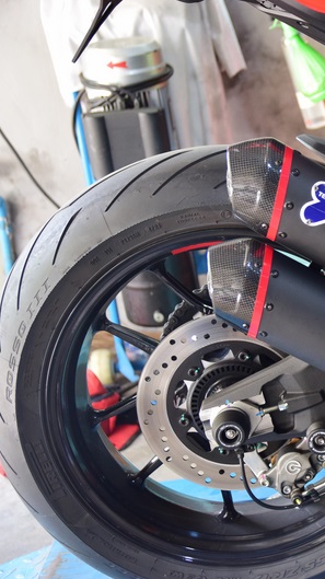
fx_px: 1132
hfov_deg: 15.5
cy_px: 291
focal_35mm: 74
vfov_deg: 28.7
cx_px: 429
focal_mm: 31
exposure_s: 1/60
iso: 1000
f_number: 3.3
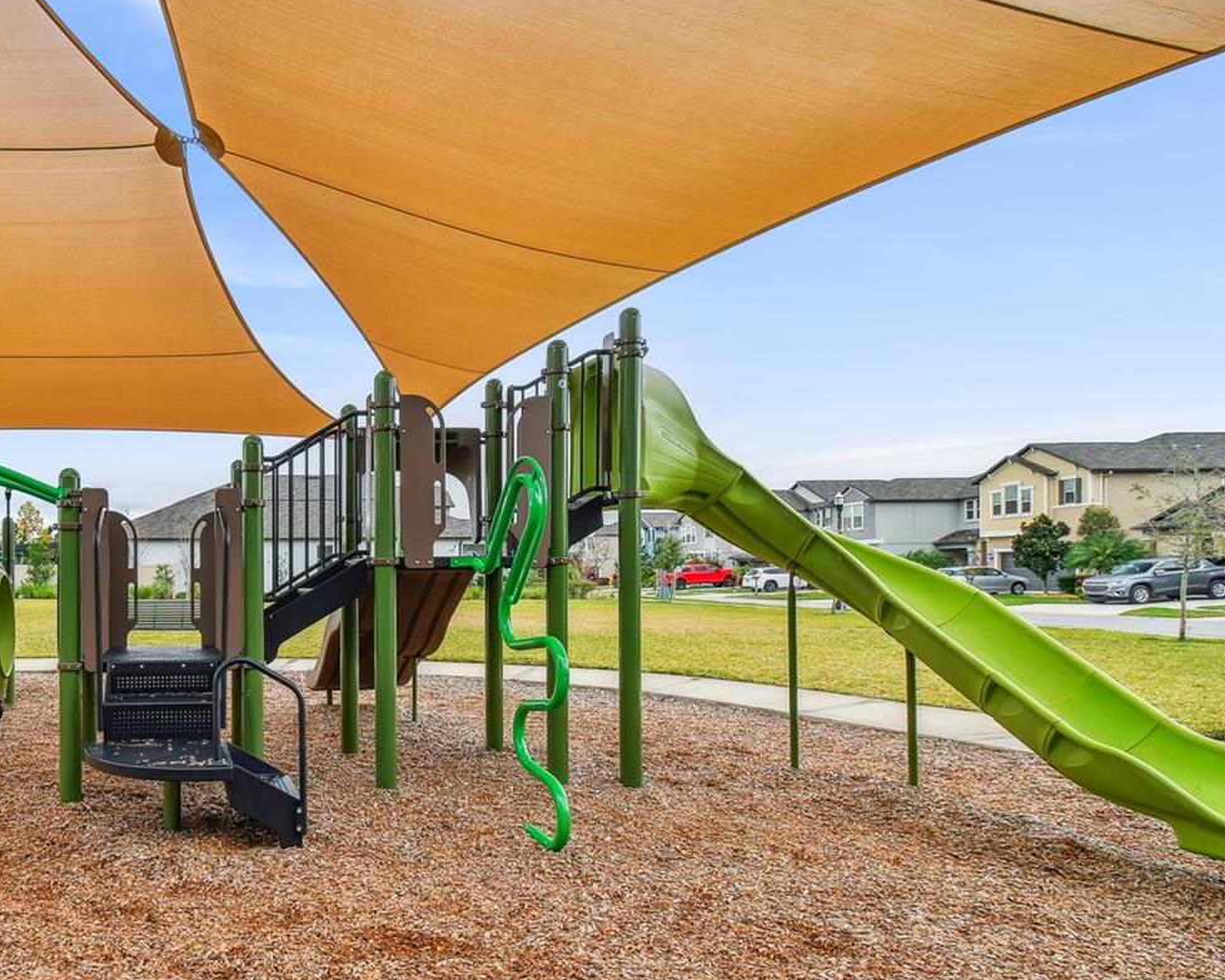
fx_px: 834
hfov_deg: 68.7
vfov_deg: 60.5
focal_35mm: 23
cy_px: 574
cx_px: 333
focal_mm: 10
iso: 100
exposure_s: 1/50
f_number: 7.1
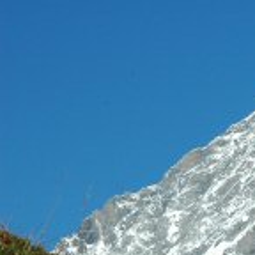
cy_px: 234
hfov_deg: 4.6
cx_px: 441
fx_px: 3138
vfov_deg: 4.6
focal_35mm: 376
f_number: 16
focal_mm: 85
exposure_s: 1/160
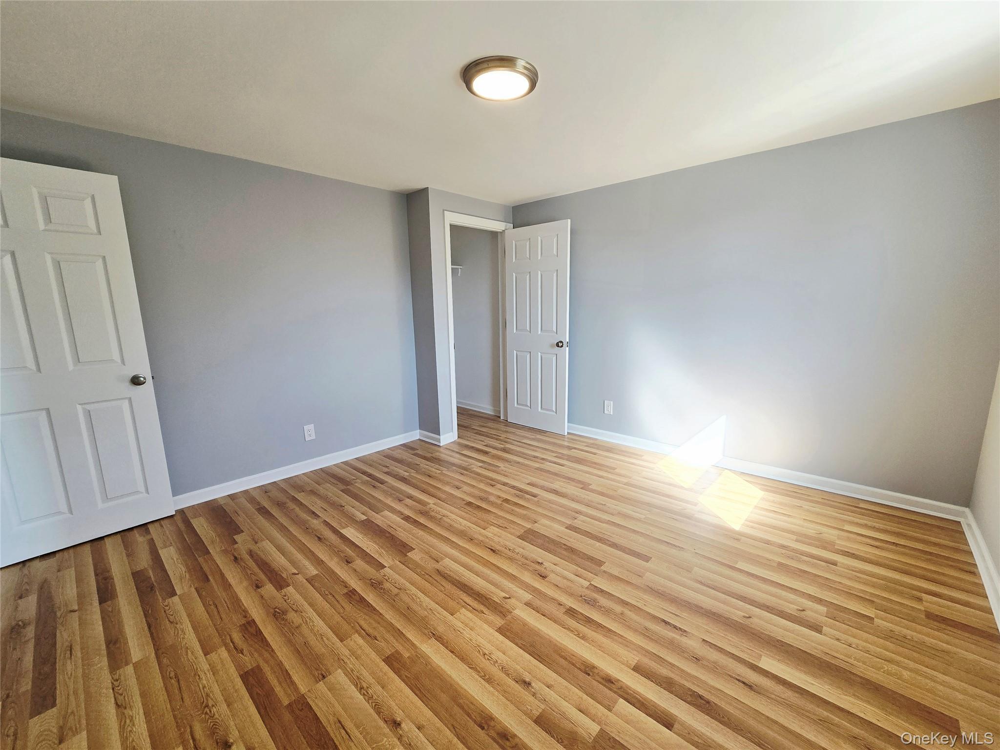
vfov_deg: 89.9
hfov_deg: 106.2
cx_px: 500
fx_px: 376
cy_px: 375
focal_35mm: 13
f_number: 2.2
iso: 50
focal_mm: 2.2
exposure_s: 1/120
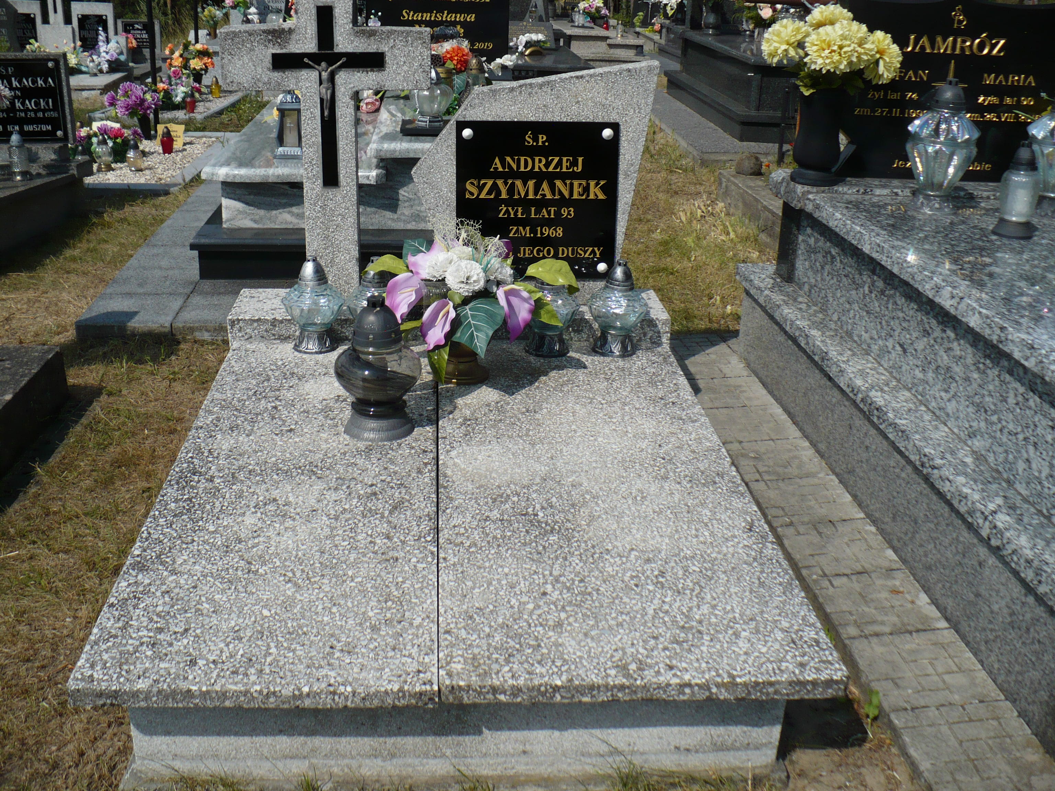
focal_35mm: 37
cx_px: 528
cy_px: 396
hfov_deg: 50.1
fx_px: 1128
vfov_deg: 38.7
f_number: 8
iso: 100
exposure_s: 1/400
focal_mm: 6.1
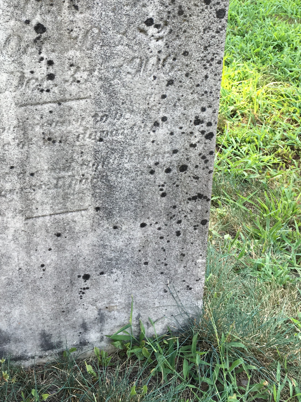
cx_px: 42
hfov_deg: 27.2
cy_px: 82
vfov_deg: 35.6
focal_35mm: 52
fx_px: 603
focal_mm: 4.15
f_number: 2.2
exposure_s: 1/120
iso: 32
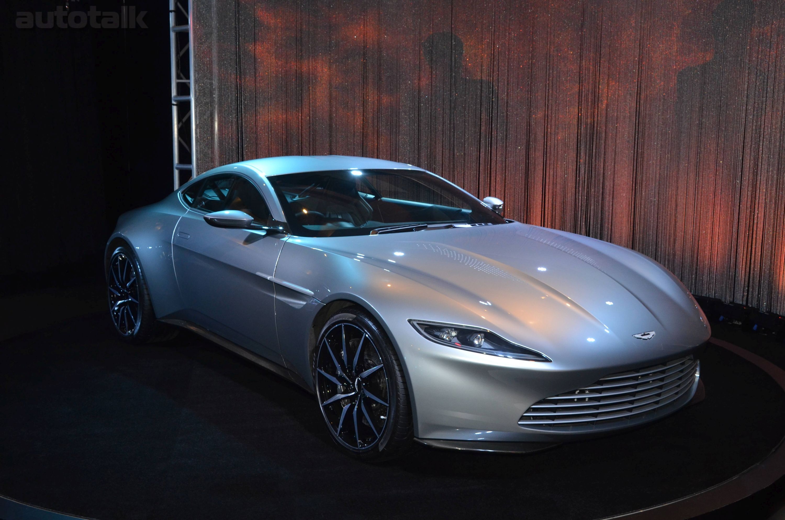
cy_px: 260
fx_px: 849
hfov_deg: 49.6
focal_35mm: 39
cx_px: 392
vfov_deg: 34.1
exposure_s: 1/60
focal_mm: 26
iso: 800
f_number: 7.1
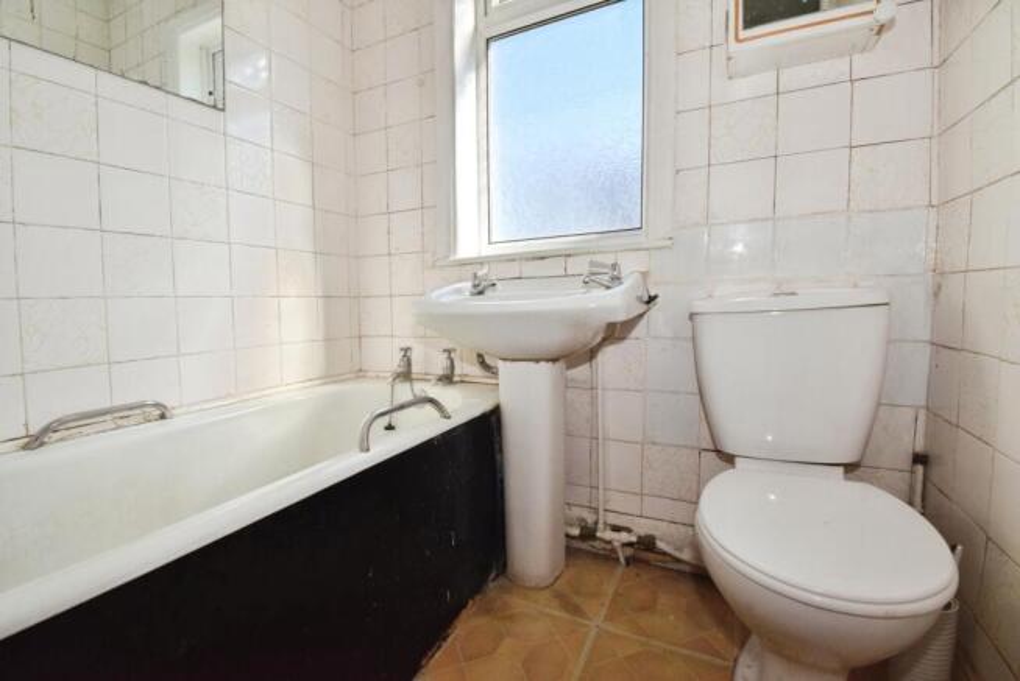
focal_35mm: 15
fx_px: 425
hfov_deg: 100.4
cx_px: 510
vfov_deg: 77.4
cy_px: 340
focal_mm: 10
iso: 1000
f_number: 13
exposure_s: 1/200
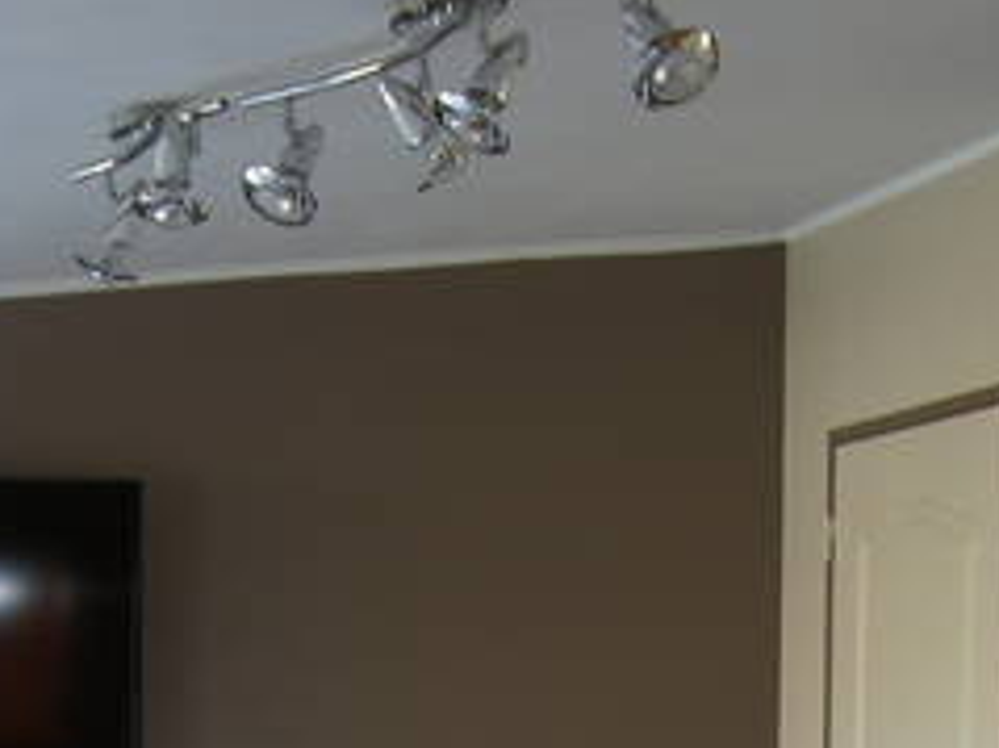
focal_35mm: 109
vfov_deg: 12.7
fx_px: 3144
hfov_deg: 18.1
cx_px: 464
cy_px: 1195
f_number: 3.2
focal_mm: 6.9
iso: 50
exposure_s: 1/13
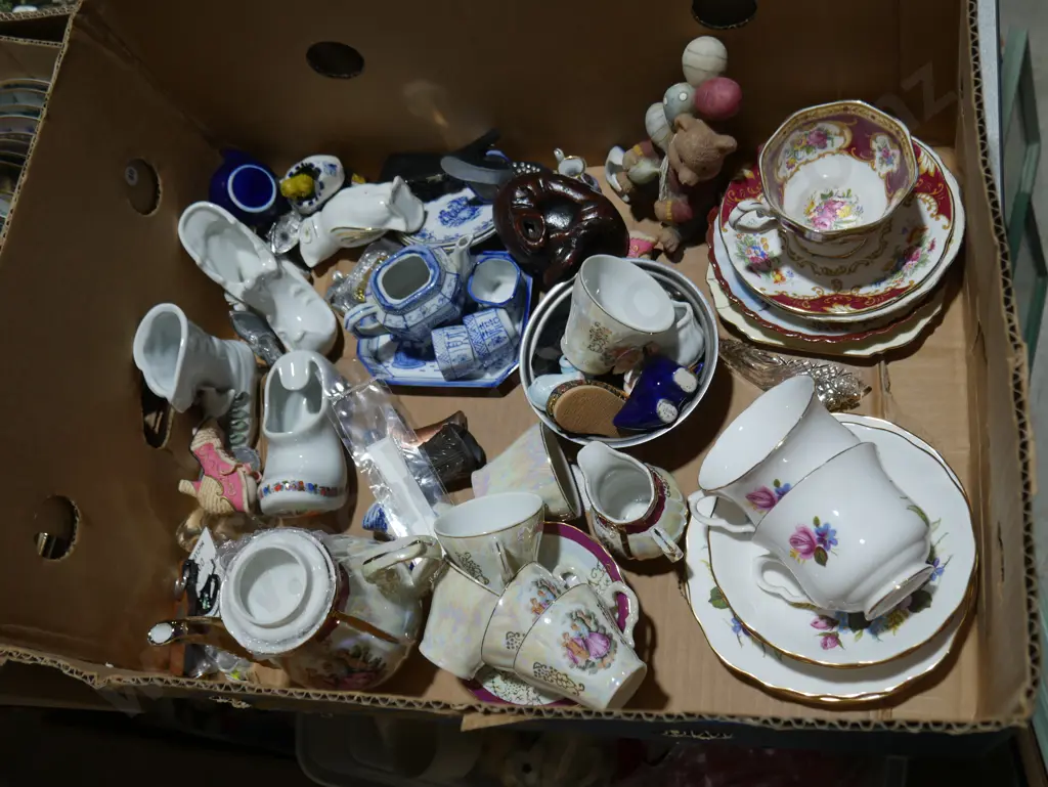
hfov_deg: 53.9
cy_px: 394
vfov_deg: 41.8
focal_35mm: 34
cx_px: 524
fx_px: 1030
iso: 200
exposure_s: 1/125
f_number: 4
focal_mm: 17
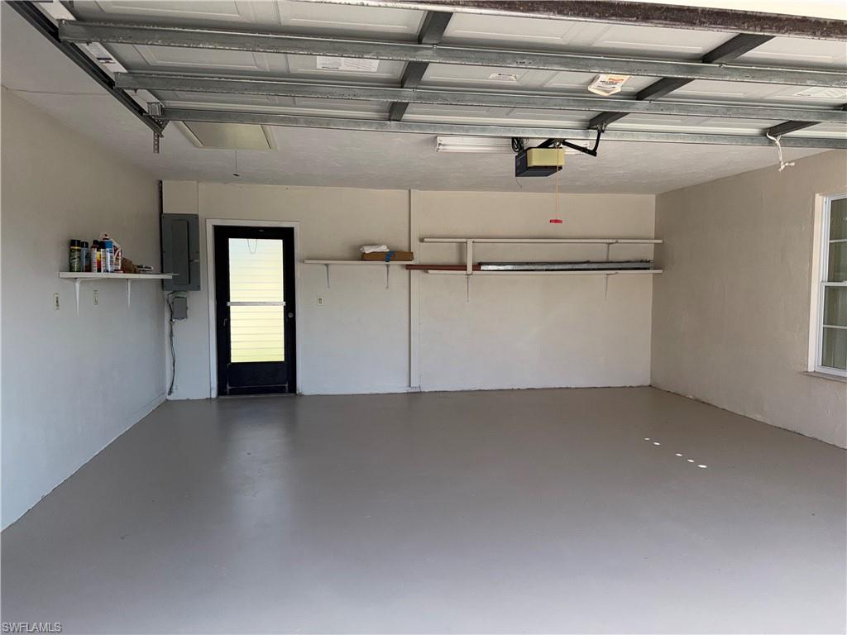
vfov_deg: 56.8
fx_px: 587
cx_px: 424
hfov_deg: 71.6
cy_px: 318
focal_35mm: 24
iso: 50
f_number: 1.78
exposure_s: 1/1139
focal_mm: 6.76
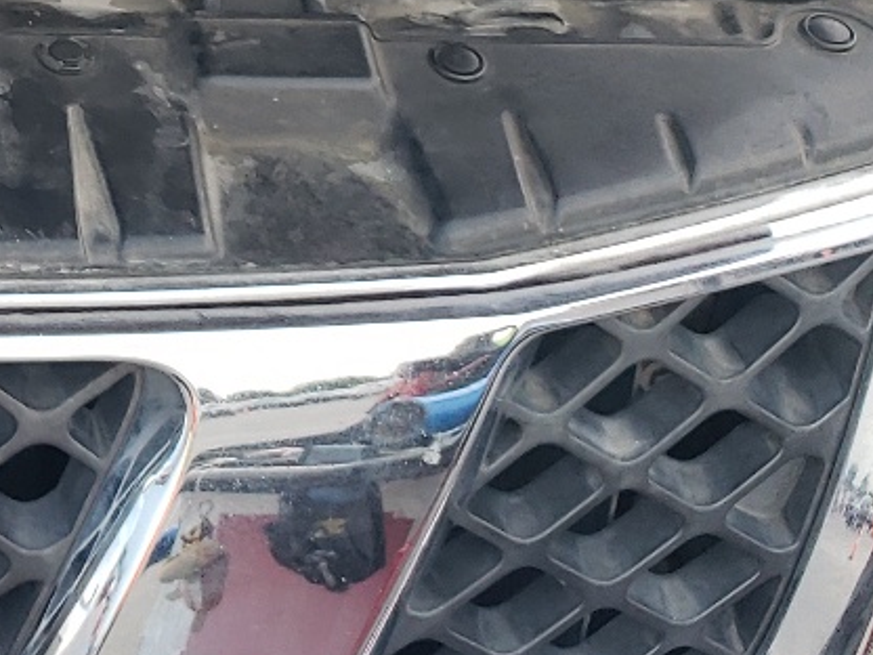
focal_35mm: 100
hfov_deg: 17.4
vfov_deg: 14.2
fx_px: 2522
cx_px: -487
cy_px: -178
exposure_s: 1/50
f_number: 1.5
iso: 60
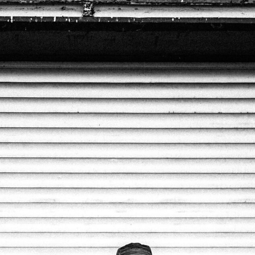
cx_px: 83
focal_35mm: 157
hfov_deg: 11.1
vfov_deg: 10.4
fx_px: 1308
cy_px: 478
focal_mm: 46
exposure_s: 1/200
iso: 1000
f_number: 6.3
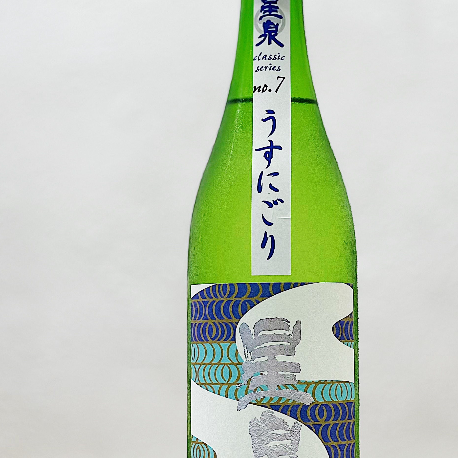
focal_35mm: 100
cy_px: 223
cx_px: 276
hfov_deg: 17.4
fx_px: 1497
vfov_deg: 17.4
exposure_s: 1/100
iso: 50
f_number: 2
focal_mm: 6
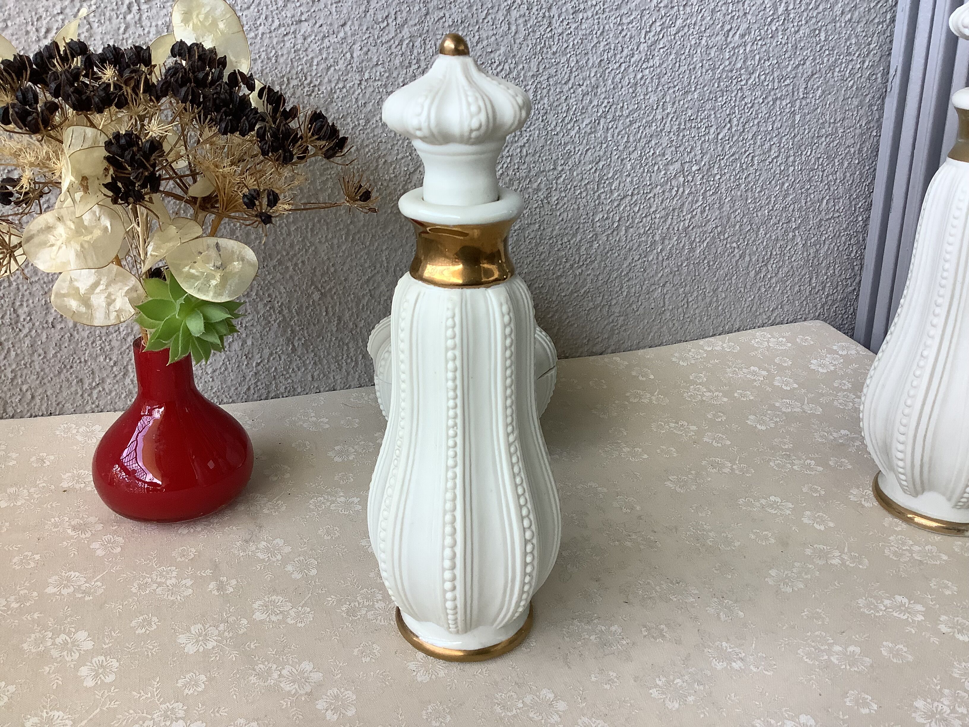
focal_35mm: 31
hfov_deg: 58.4
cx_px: 484
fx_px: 868
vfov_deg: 45.4
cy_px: 364
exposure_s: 1/100
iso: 80
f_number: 2.4
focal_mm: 3.3
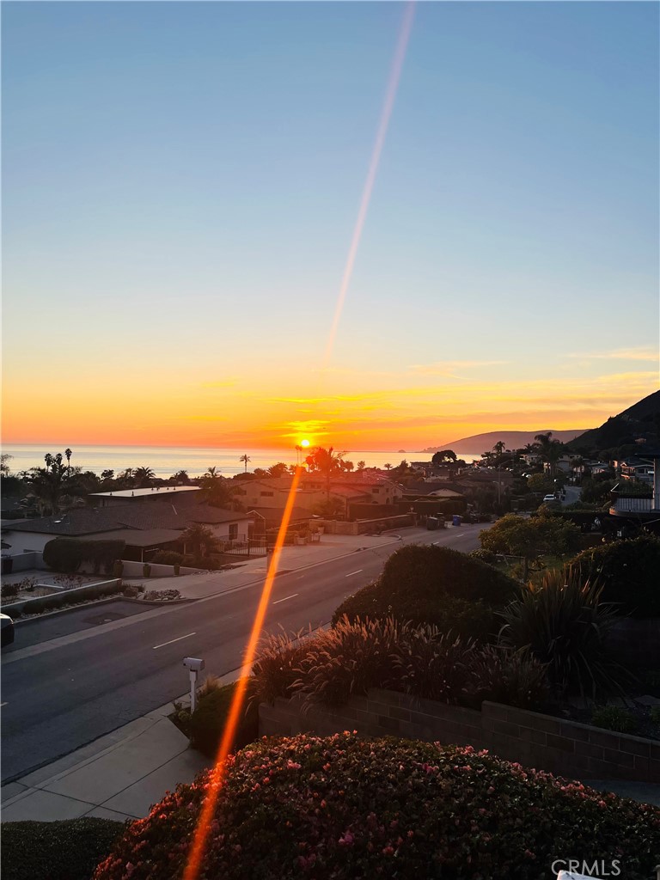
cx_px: 330
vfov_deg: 67.3
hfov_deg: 53.1
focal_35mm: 26
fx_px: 661
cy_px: 440
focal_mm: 5.1
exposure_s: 1/975
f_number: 1.6
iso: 50
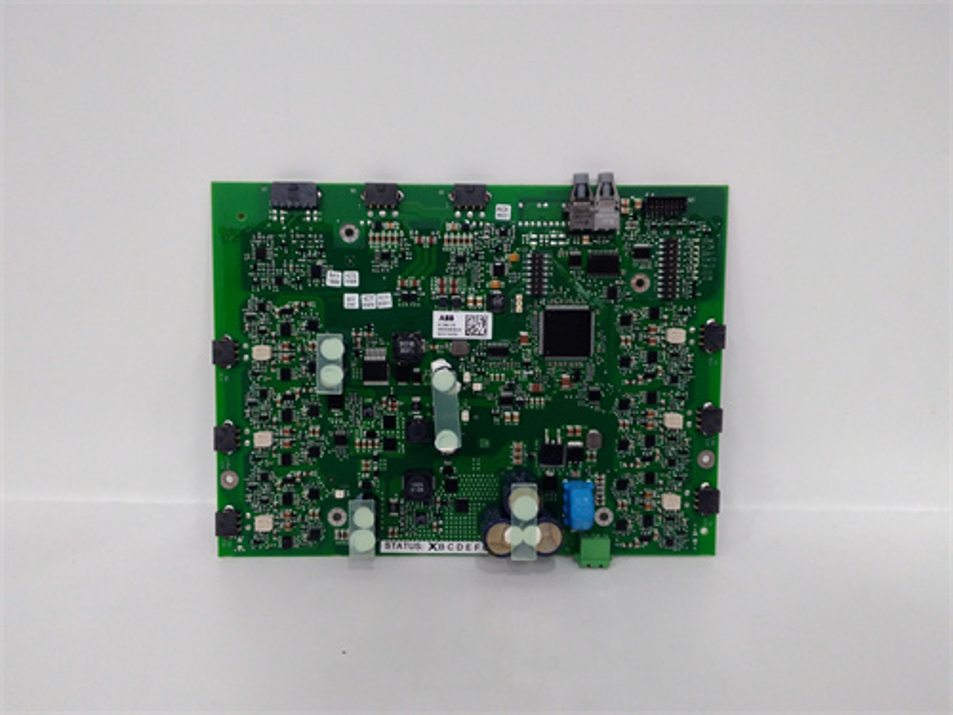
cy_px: 358
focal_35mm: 27
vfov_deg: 51.4
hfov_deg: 65.3
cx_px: 476
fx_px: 743
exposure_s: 1/33
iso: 294
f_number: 2
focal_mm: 3.79
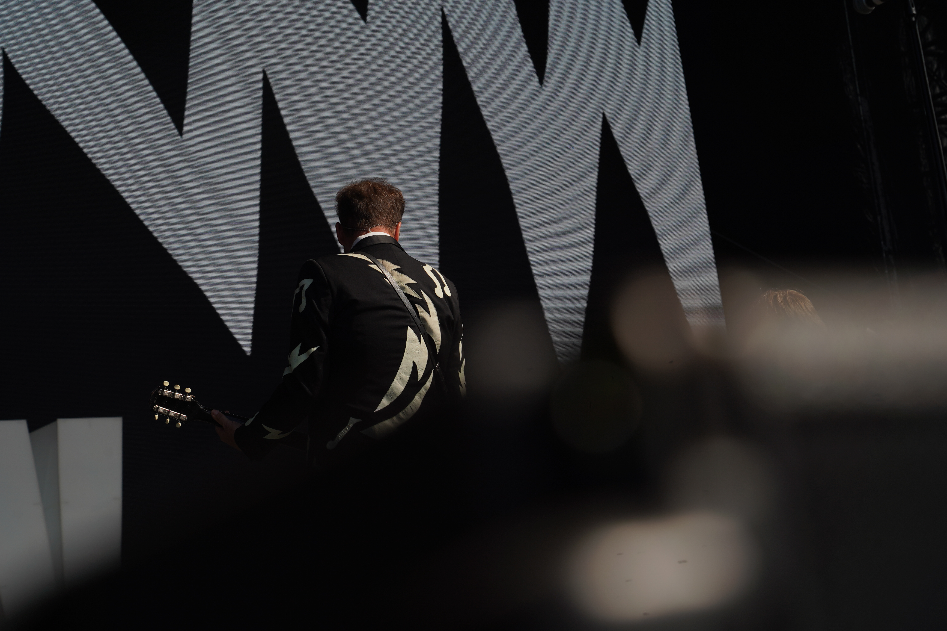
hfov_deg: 19.5
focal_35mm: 105
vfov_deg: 13.0
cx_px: 474
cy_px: 316
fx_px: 2762
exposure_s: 1/640
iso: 100
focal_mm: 105
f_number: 8
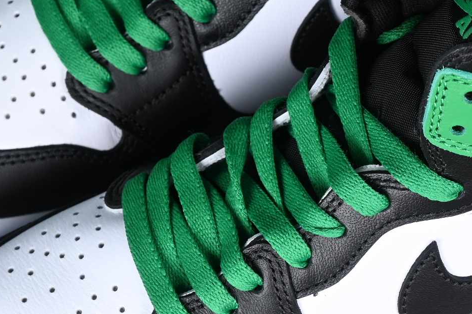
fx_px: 2910
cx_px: 316
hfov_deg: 9.3
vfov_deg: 6.2
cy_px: 77
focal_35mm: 222
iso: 160
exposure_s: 1/50
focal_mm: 50
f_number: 6.3
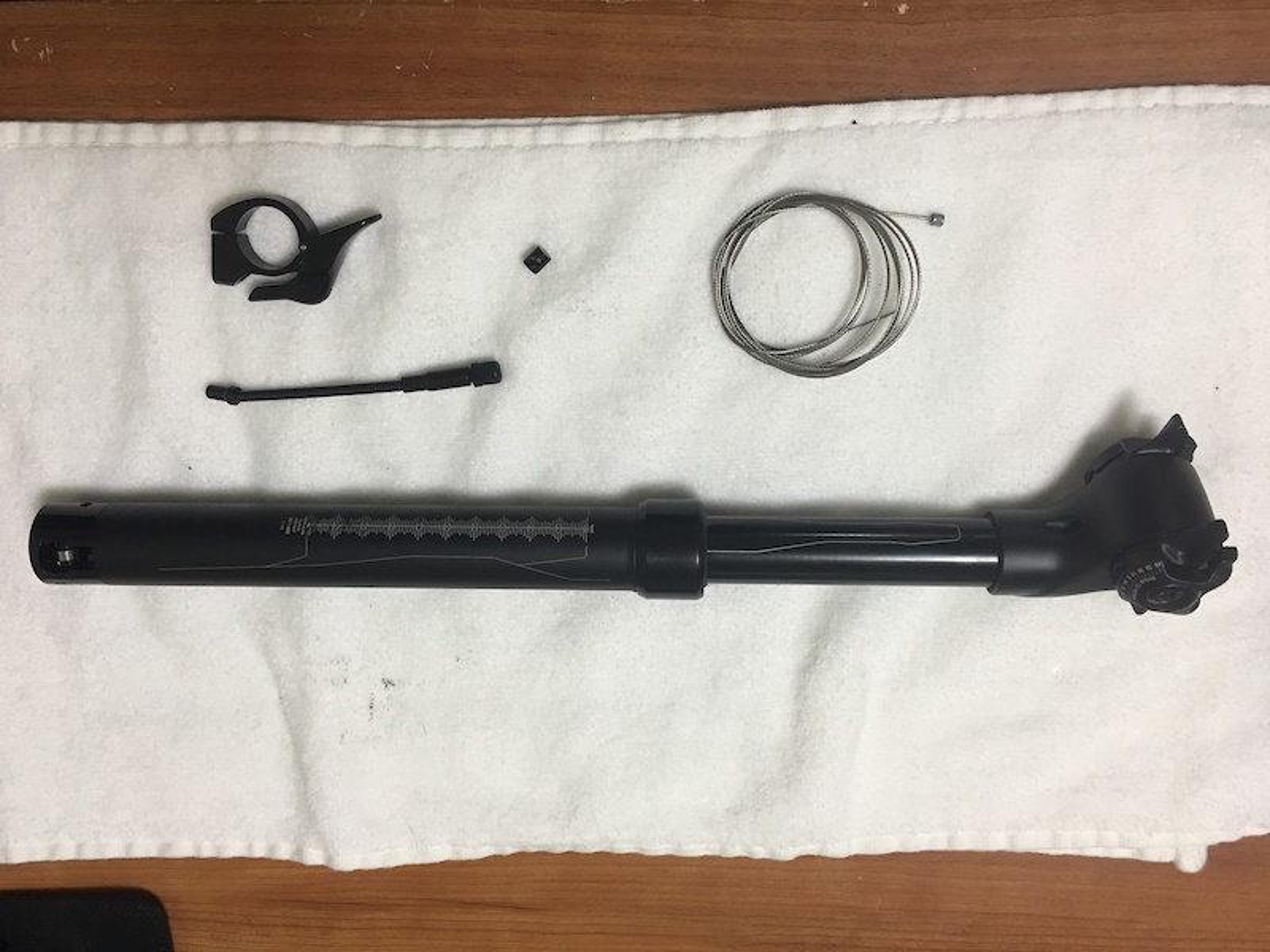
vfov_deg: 48.2
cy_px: 476
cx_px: 635
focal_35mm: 29
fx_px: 1064
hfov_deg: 61.7
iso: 32
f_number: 2.2
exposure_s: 1/15
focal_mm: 4.15
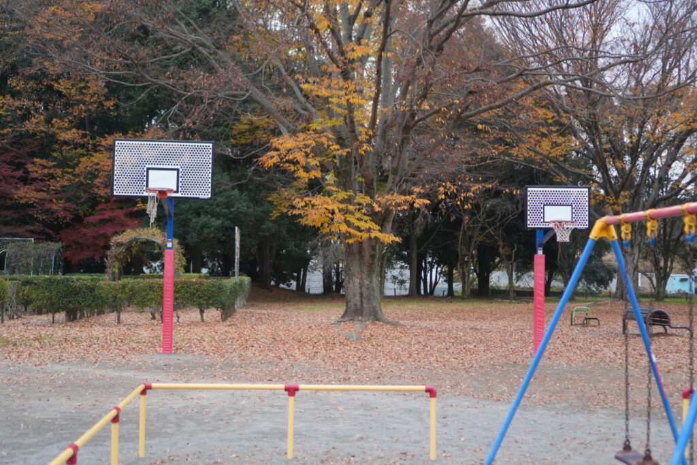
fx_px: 1017
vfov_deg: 25.8
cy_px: 232
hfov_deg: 37.8
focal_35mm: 52
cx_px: 348
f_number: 1.8
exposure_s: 1/1250
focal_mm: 35
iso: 500
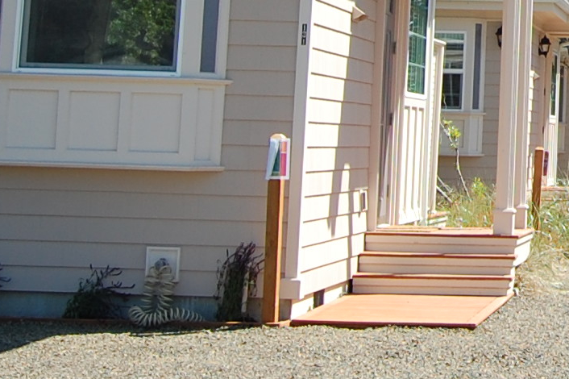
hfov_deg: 16.5
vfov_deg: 11.5
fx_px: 1817
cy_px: -161
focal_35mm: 115
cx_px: 795
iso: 200
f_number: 9
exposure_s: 1/320
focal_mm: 18
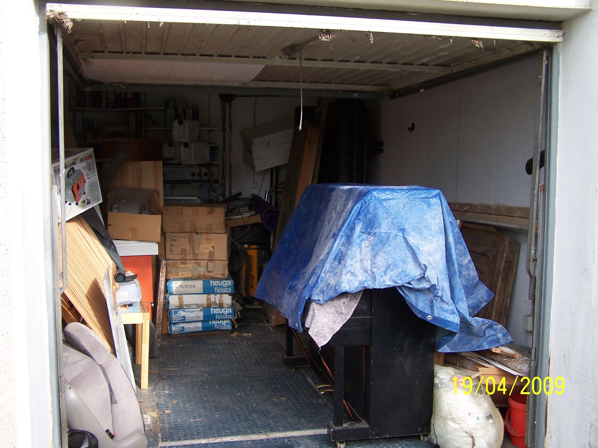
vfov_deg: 37.7
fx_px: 656
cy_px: 224
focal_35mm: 38
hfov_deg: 49.0
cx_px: 299
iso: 80
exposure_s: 1/250
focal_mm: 6.3
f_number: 2.8
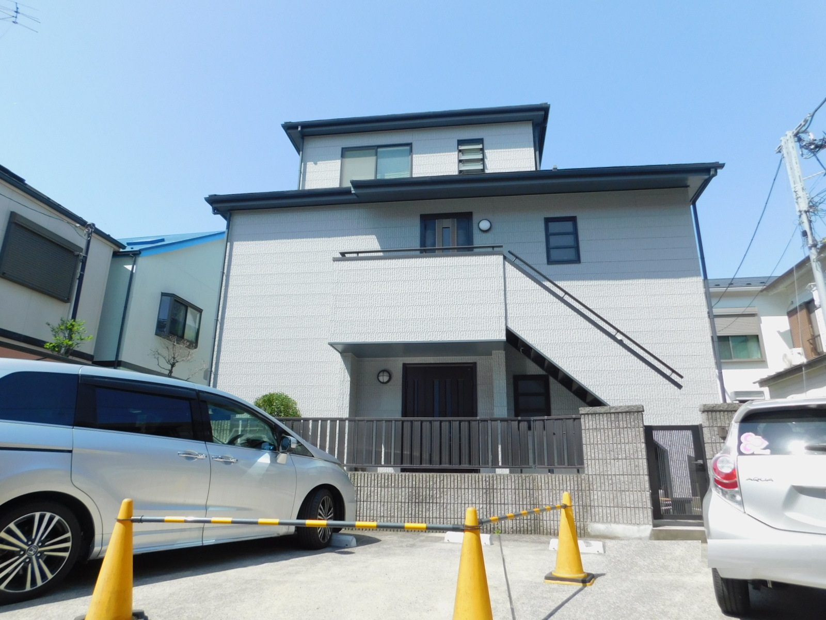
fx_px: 549
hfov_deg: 73.9
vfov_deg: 58.9
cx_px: 413
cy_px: 310
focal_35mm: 23
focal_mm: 4
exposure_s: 1/800
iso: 125
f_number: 3
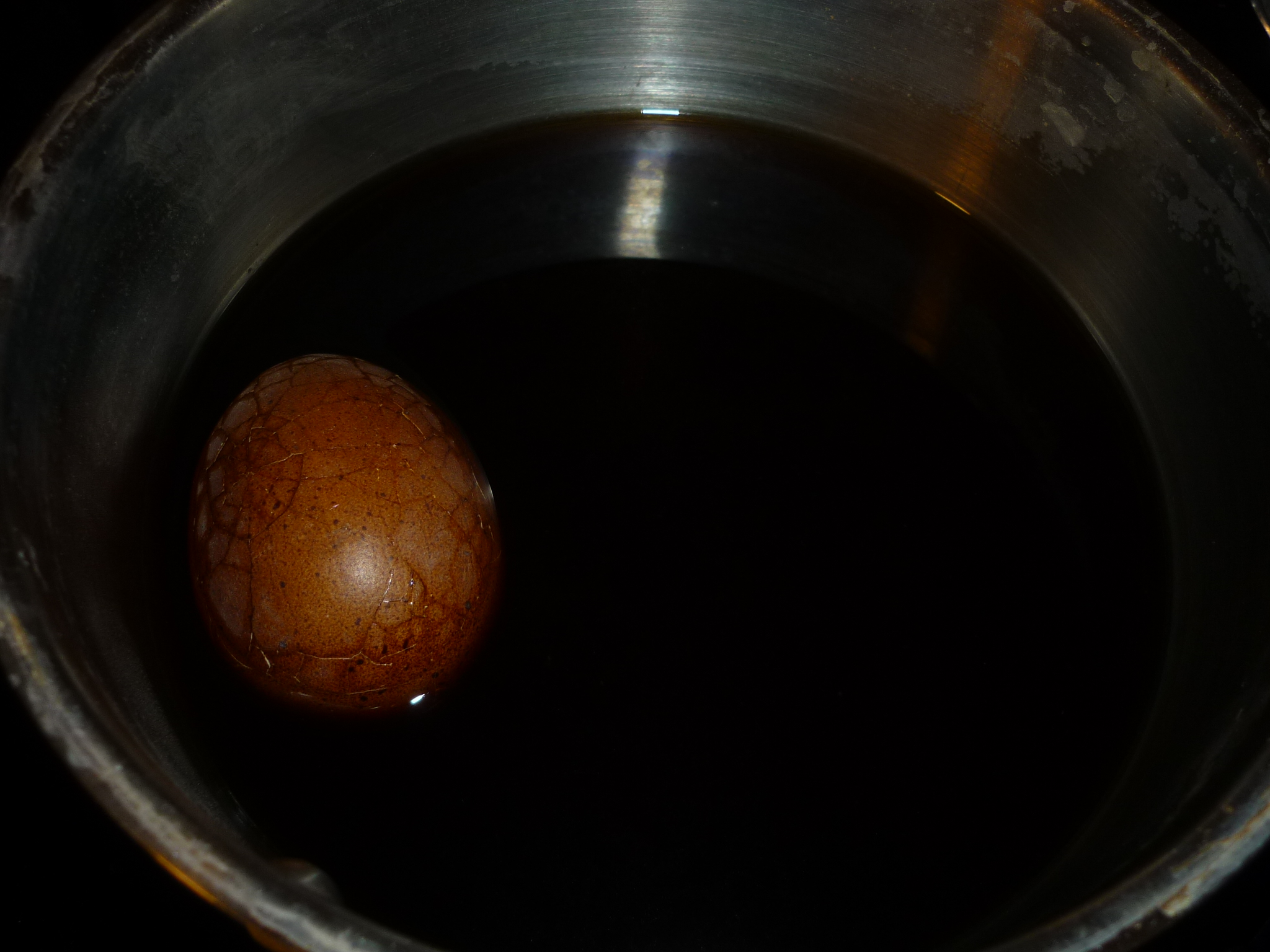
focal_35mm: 33
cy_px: 476
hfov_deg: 55.4
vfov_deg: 42.9
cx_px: 635
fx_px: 1211
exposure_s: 1/30
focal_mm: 5.5
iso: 100
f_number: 2.8
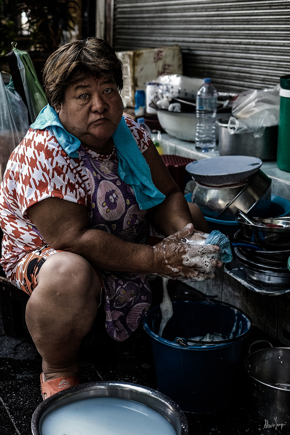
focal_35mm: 35
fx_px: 423
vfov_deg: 54.4
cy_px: 218
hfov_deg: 37.9
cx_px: 145
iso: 400
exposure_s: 1/250
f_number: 3.2
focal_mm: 23
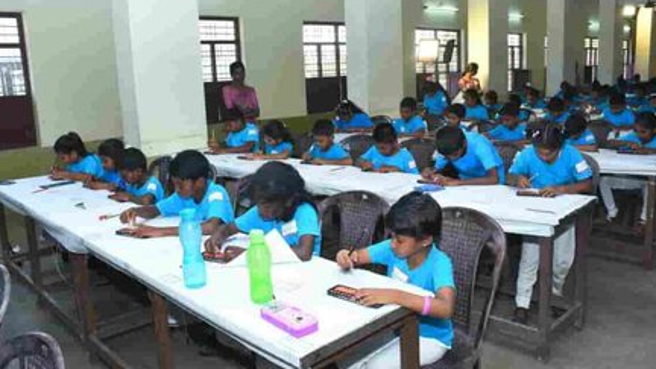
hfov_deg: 64.3
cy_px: 166
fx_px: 522
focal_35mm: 30
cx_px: 333
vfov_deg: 38.9
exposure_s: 1/160
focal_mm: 18
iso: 500
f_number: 6.3
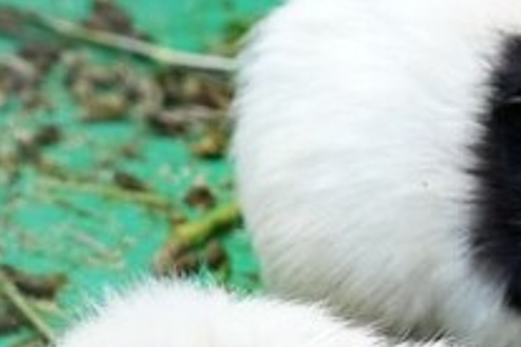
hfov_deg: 7.9
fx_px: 3734
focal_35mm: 258
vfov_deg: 5.3
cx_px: 614
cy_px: 372
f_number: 4
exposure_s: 1/80
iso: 1000
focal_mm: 63
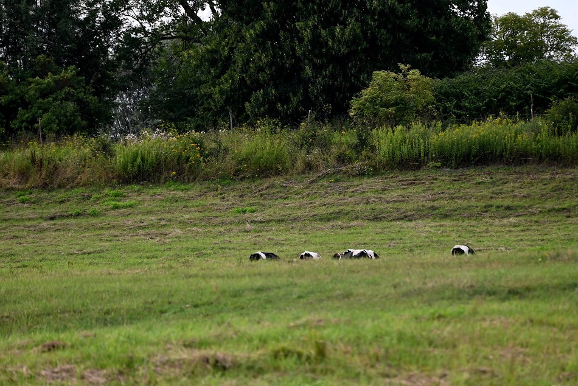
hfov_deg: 6.9
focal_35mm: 300
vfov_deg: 4.6
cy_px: 193
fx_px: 4818
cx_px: 289
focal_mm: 300
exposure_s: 1/640
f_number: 5.6
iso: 400
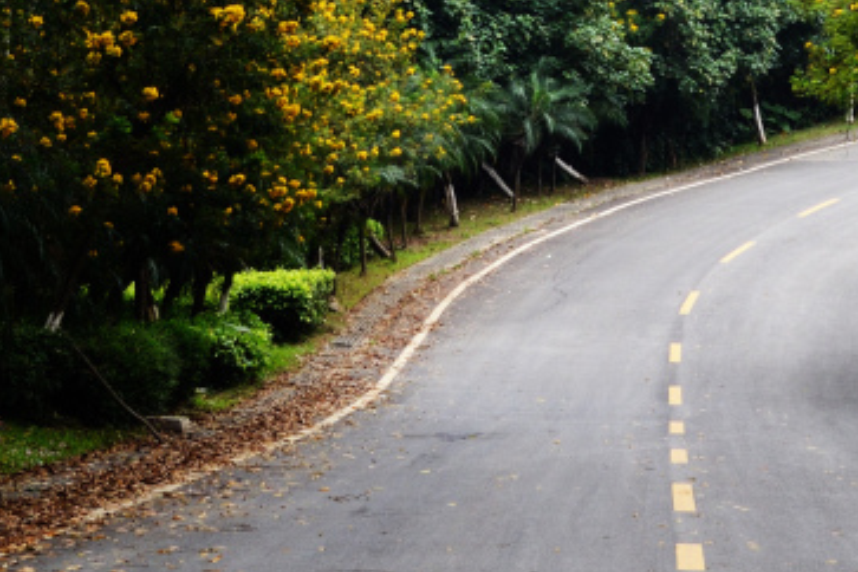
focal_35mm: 211
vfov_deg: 6.4
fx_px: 5028
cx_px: 548
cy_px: -402
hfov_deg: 9.7
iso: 200
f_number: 8
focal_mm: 50
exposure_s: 1/60
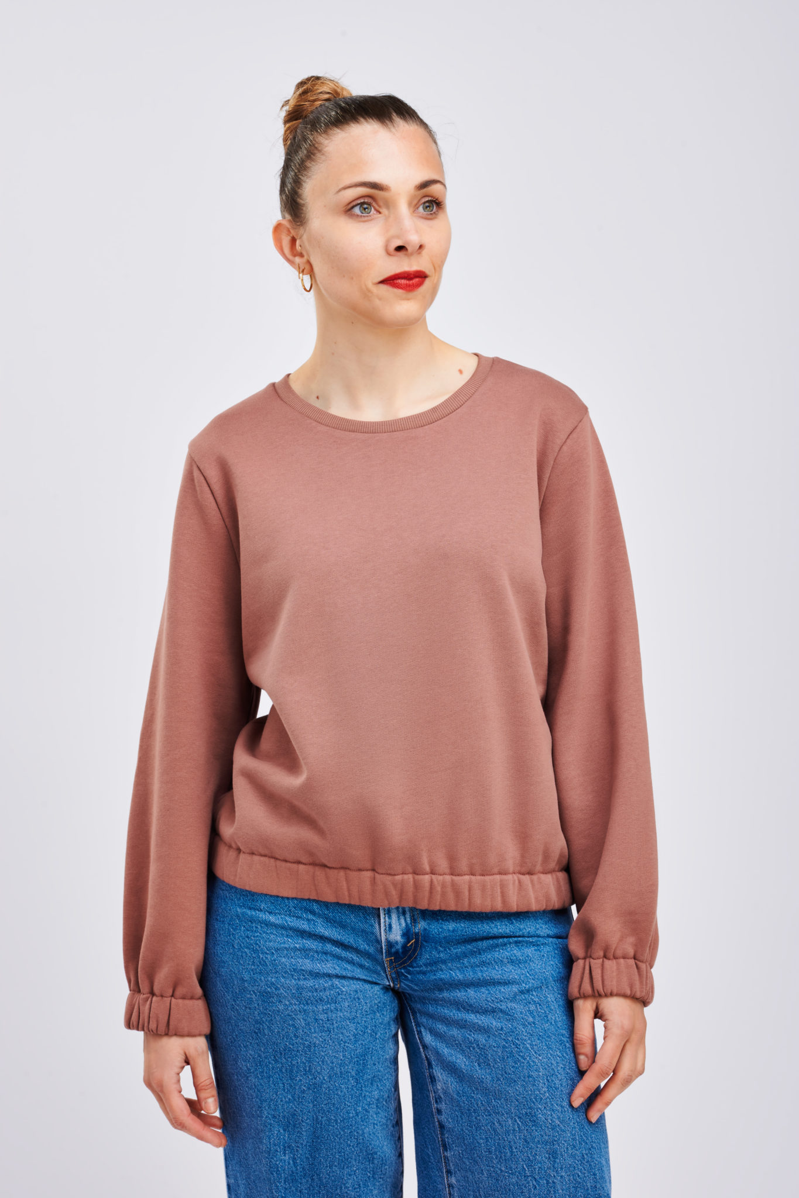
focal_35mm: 85
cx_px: 400
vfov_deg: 23.9
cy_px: 599
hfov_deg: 16.1
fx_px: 2830
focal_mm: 85
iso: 100
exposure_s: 1/125
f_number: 13
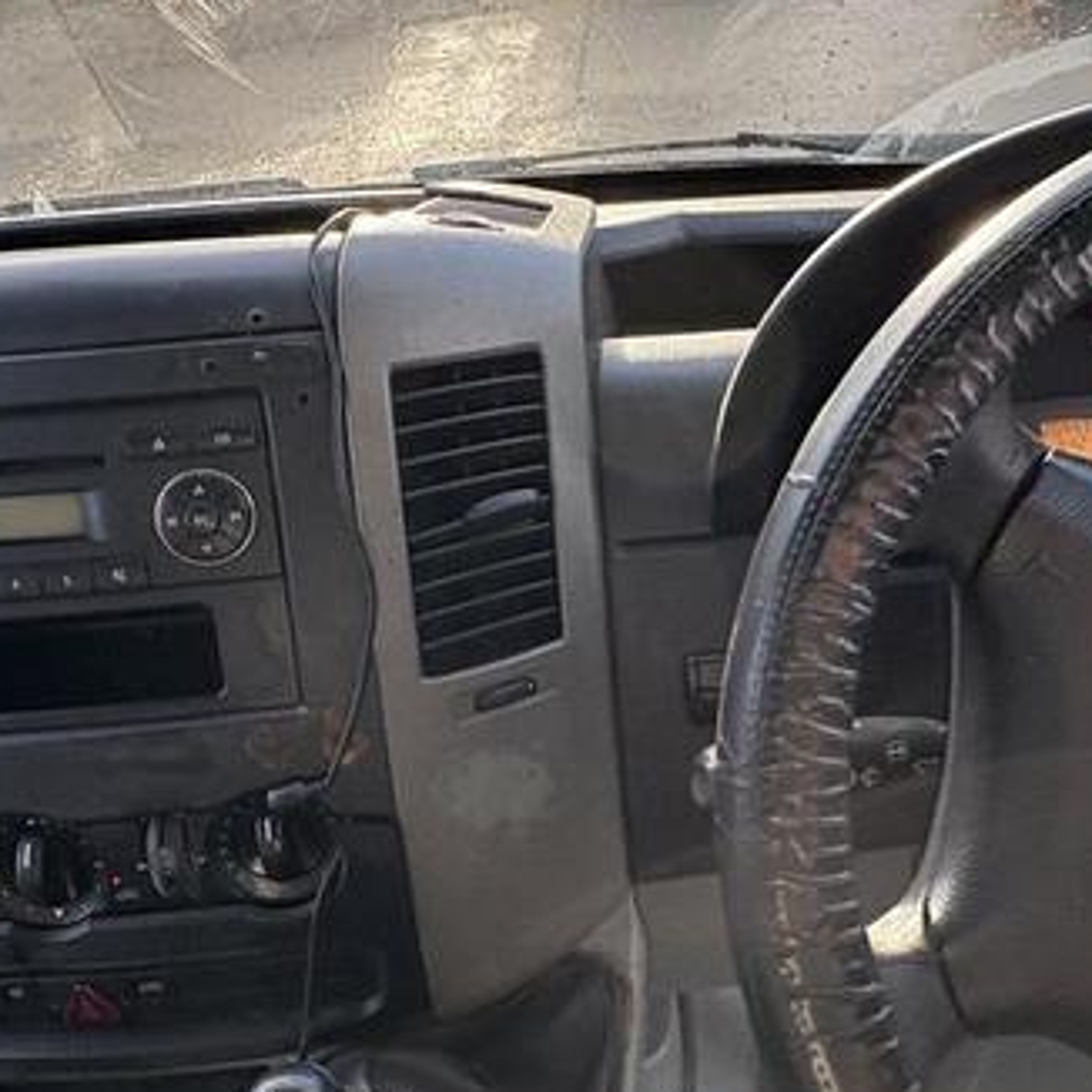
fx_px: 1213
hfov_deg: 47.8
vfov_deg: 48.4
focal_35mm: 34
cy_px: 496
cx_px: 710
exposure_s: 1/138
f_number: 2.2
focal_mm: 2.22
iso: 80
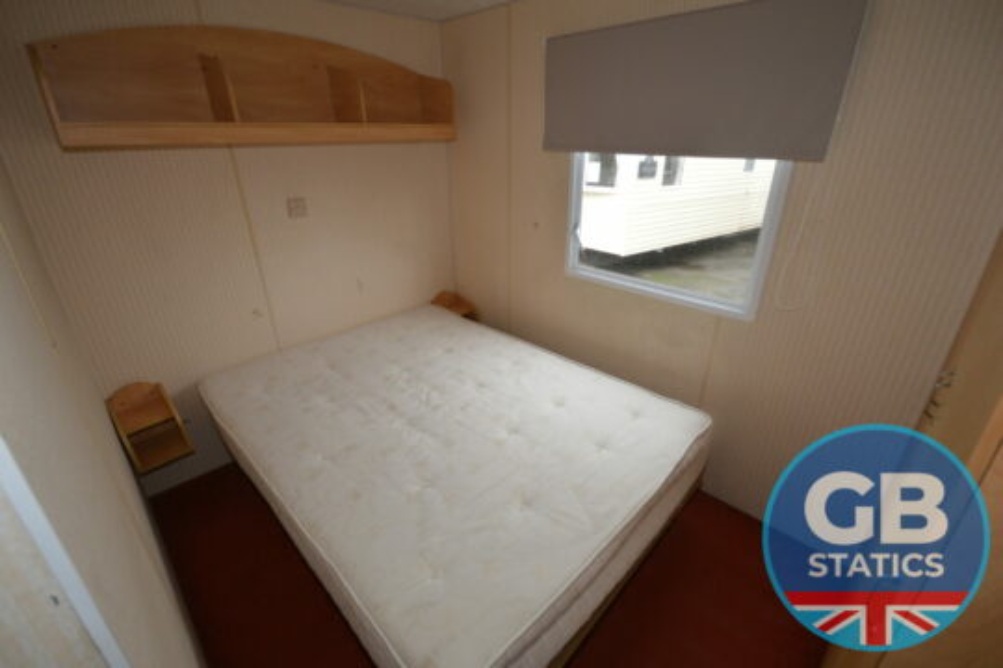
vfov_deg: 77.3
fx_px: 418
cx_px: 502
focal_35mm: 15
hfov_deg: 100.4
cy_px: 334
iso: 450
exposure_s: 1/60
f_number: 4
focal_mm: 10
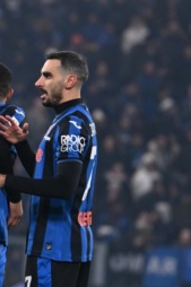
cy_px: 221
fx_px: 8311
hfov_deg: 1.3
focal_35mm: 1043
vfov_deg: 2.0
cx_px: -114
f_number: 6
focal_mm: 390
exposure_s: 1/800
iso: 2000
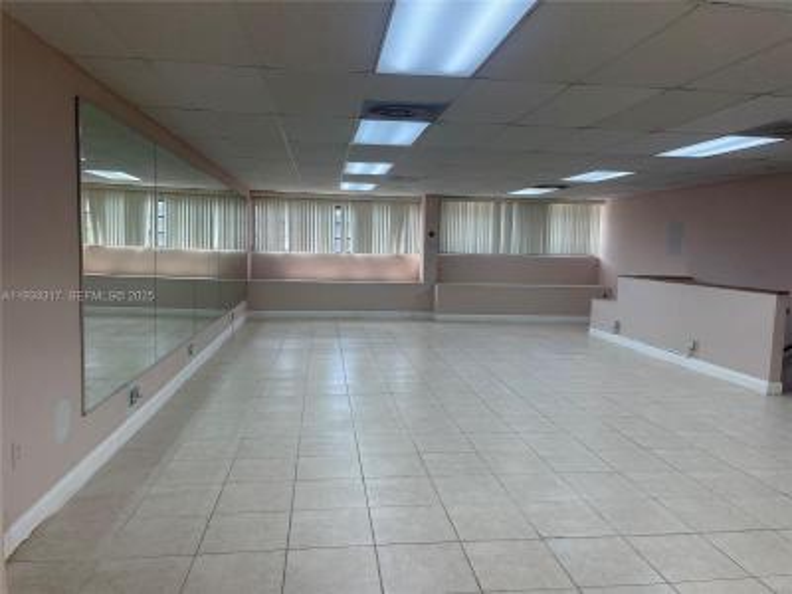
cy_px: 297
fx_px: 572
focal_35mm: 25
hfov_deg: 69.4
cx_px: 396
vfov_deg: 54.9
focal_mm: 5.1
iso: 50
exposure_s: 1/120
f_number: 1.6
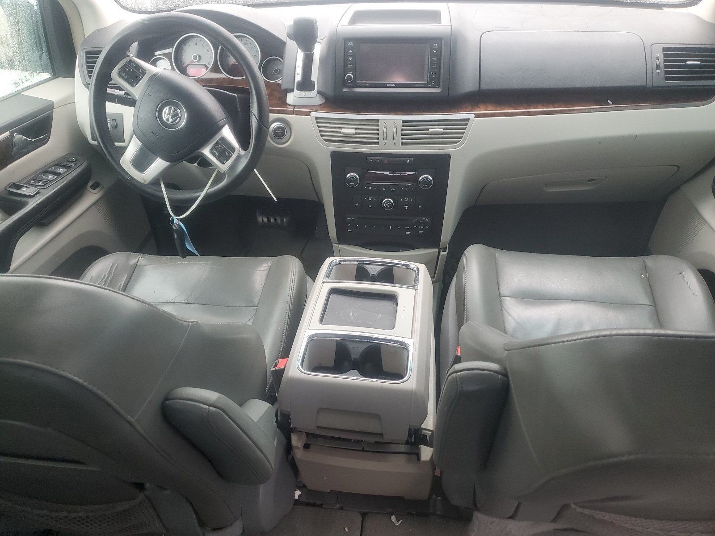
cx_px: 358
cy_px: 268
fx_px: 537
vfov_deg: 53.1
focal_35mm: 26
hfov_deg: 67.3
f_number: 1.5
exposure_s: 1/60.2
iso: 76
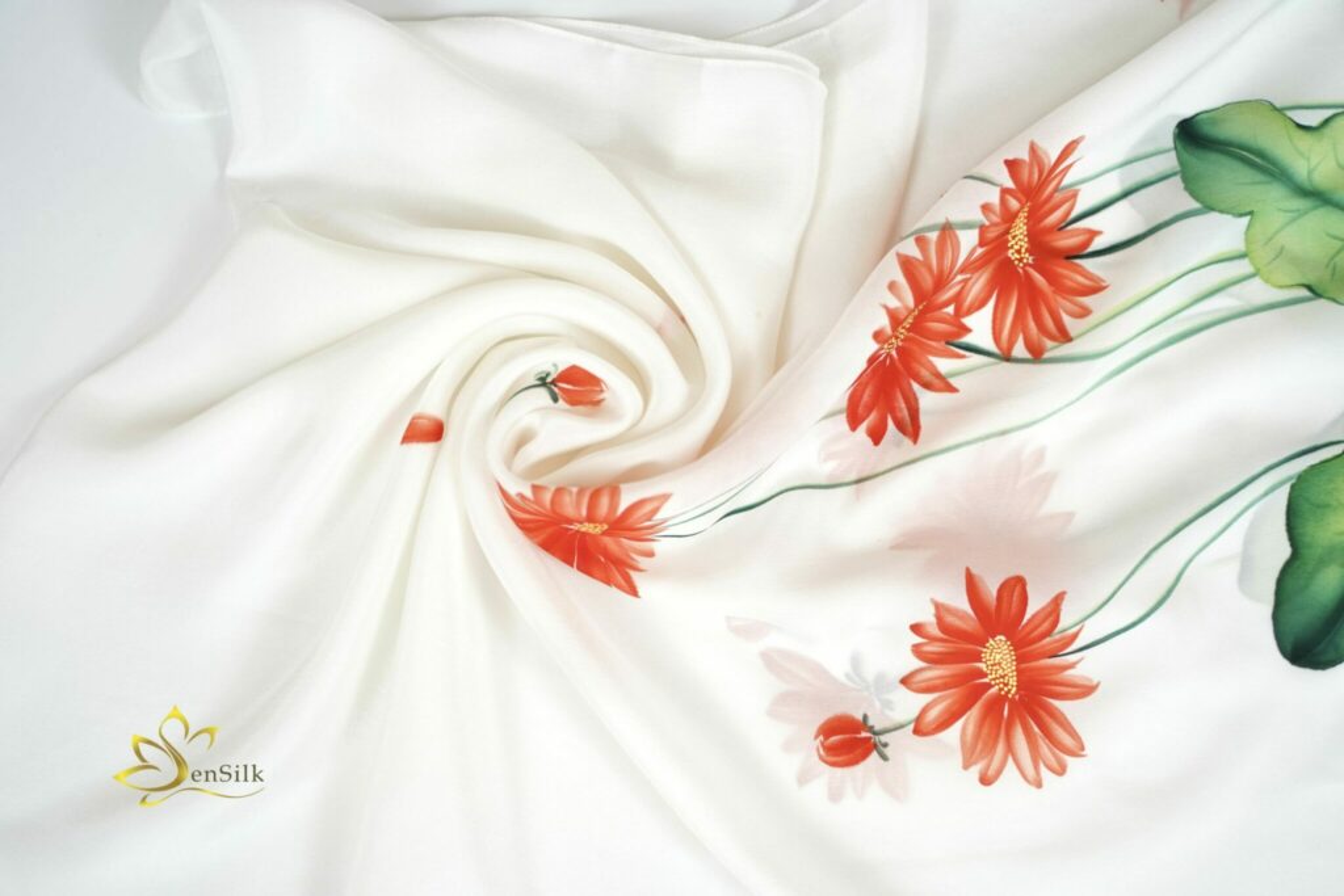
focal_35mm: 34
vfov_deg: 38.9
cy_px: 448
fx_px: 1269
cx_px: 672
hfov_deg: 55.8
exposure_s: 1/400
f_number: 2.8
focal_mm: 34
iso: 400
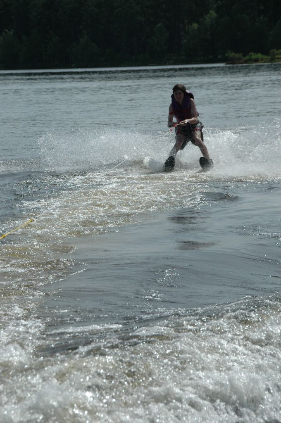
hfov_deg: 9.6
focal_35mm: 142
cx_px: 140
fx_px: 1673
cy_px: 212
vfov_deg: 14.4
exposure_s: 1/1000
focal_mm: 95
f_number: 8
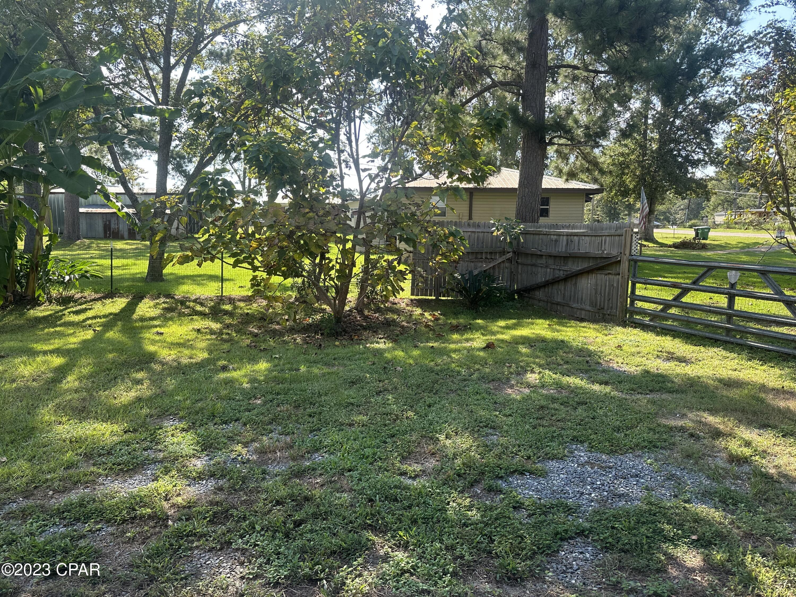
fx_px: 552
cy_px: 298
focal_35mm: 24
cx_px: 398
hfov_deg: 71.6
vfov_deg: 56.8
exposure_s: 1/767
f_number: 1.78
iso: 80
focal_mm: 6.86
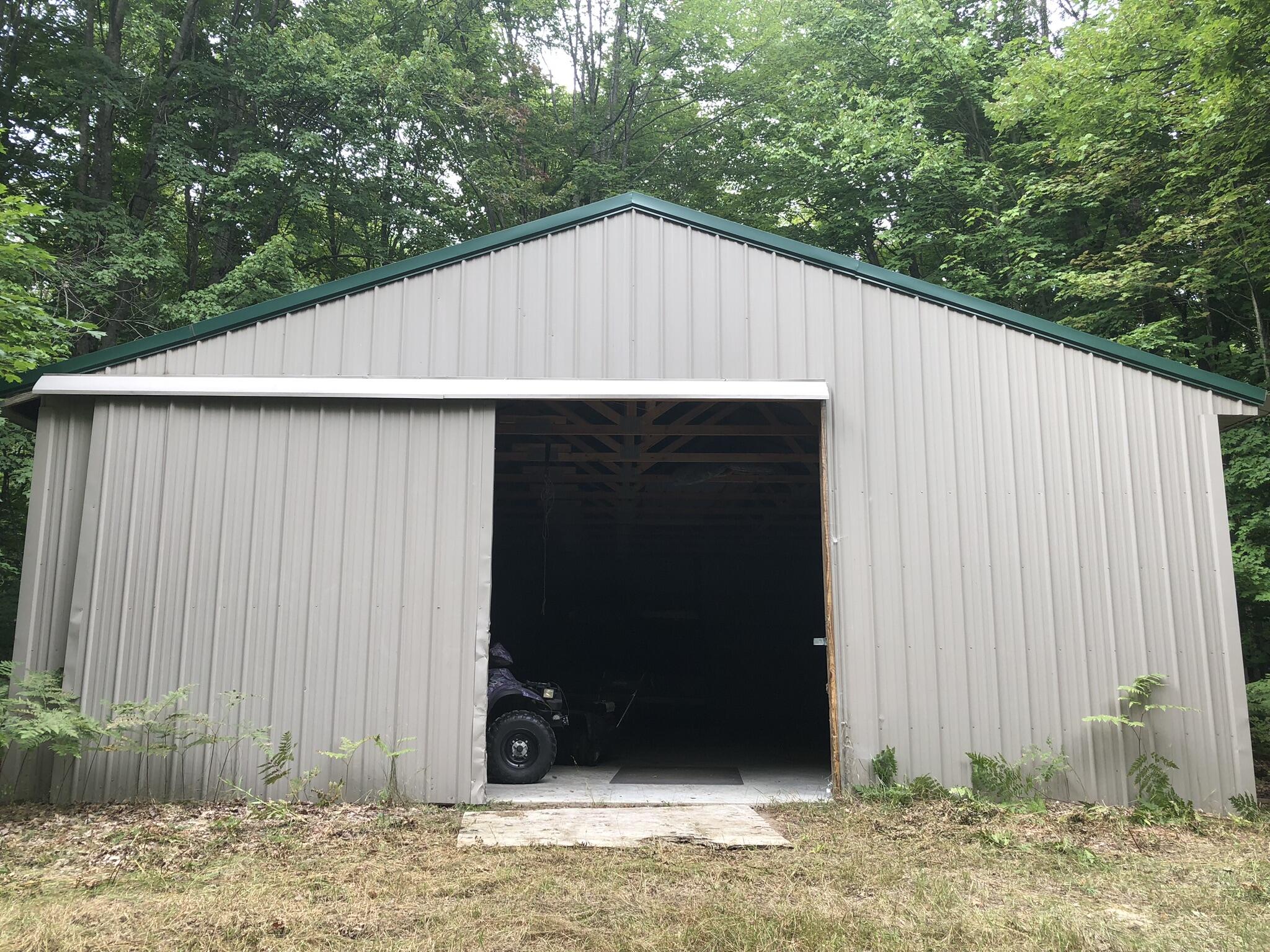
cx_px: 635
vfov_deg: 49.7
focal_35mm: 28
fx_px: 1027
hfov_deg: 63.4
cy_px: 476
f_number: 1.8
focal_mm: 3.99
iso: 25
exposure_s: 1/120
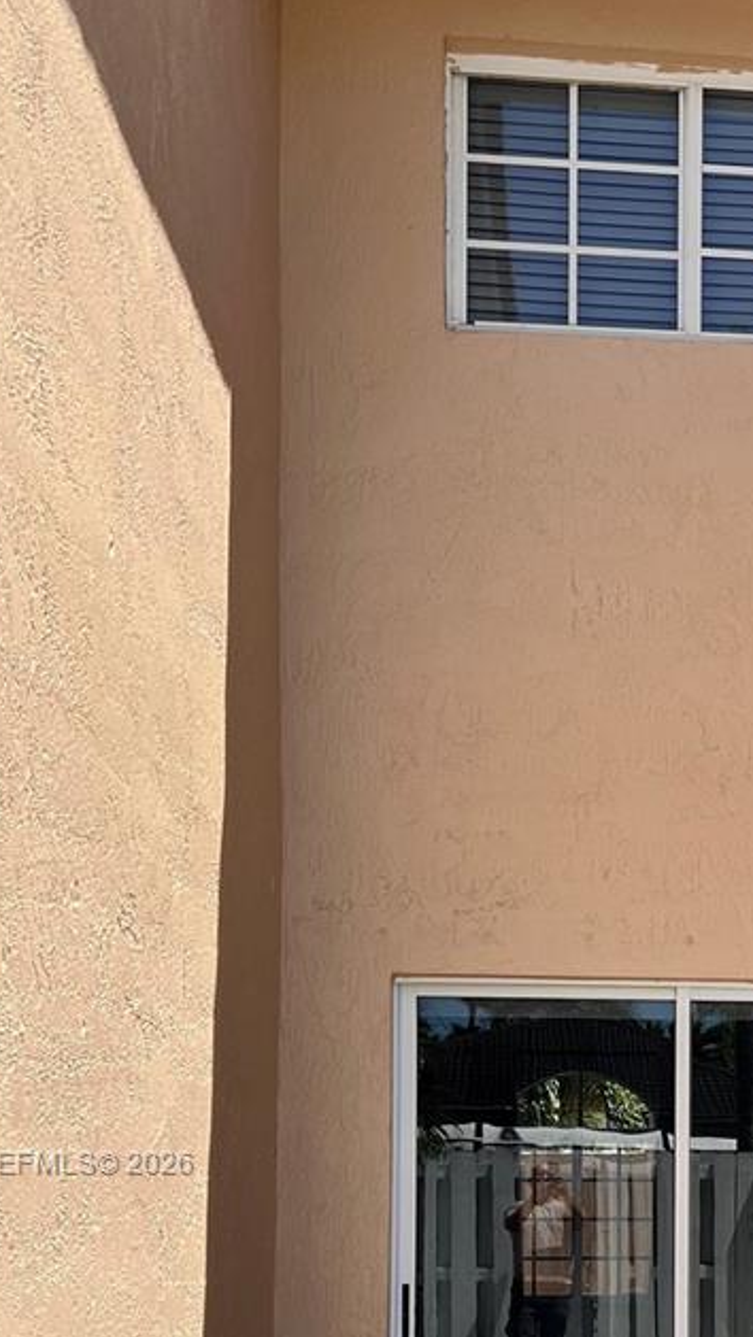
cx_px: 755
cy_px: 1165
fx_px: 1916
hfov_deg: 21.4
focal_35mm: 54
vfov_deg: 36.5
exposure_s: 1/1698
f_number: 1.5
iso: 50
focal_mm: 5.7
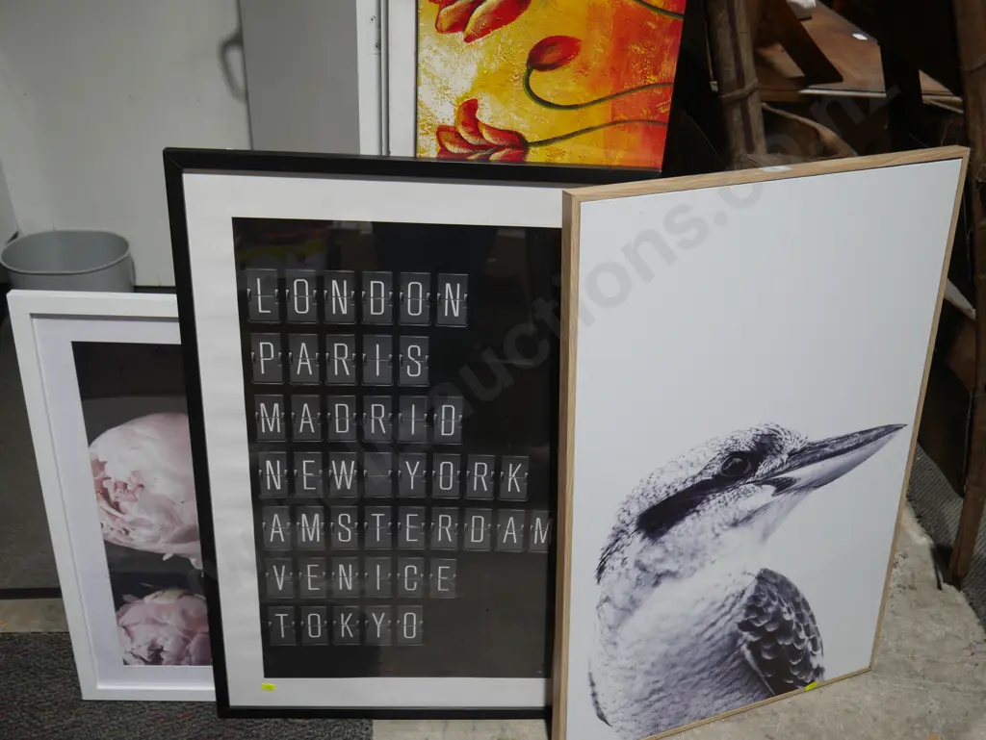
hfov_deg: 56.8
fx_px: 912
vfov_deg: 44.2
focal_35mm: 32
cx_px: 493
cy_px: 370
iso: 200
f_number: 4
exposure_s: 1/60
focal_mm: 16
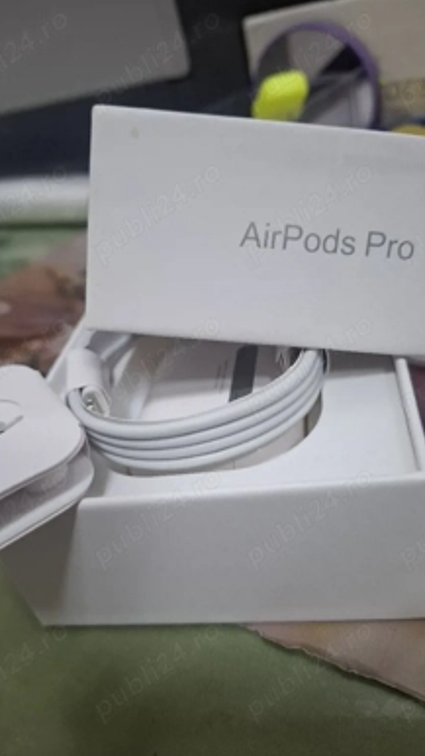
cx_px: 196
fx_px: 521
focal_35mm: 26
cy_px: 388
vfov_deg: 71.9
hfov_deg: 44.3
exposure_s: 1/40
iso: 320
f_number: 1.8
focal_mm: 5.54
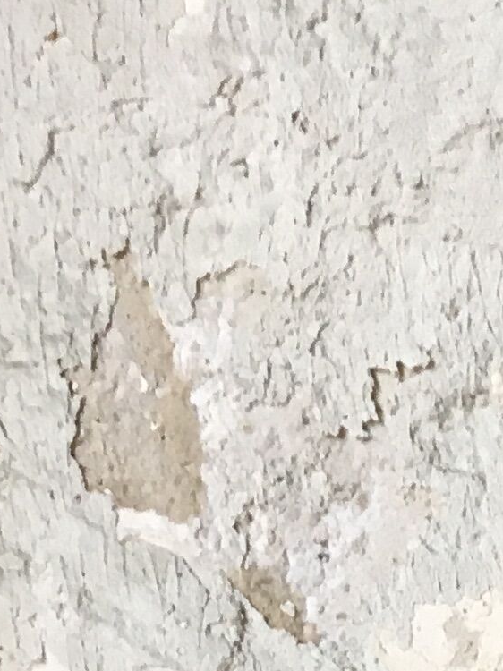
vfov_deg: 10.7
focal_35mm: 156
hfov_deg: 8.9
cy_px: 1629
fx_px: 3024
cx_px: 1070
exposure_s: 1/33
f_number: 2.2
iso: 25
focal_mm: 4.15
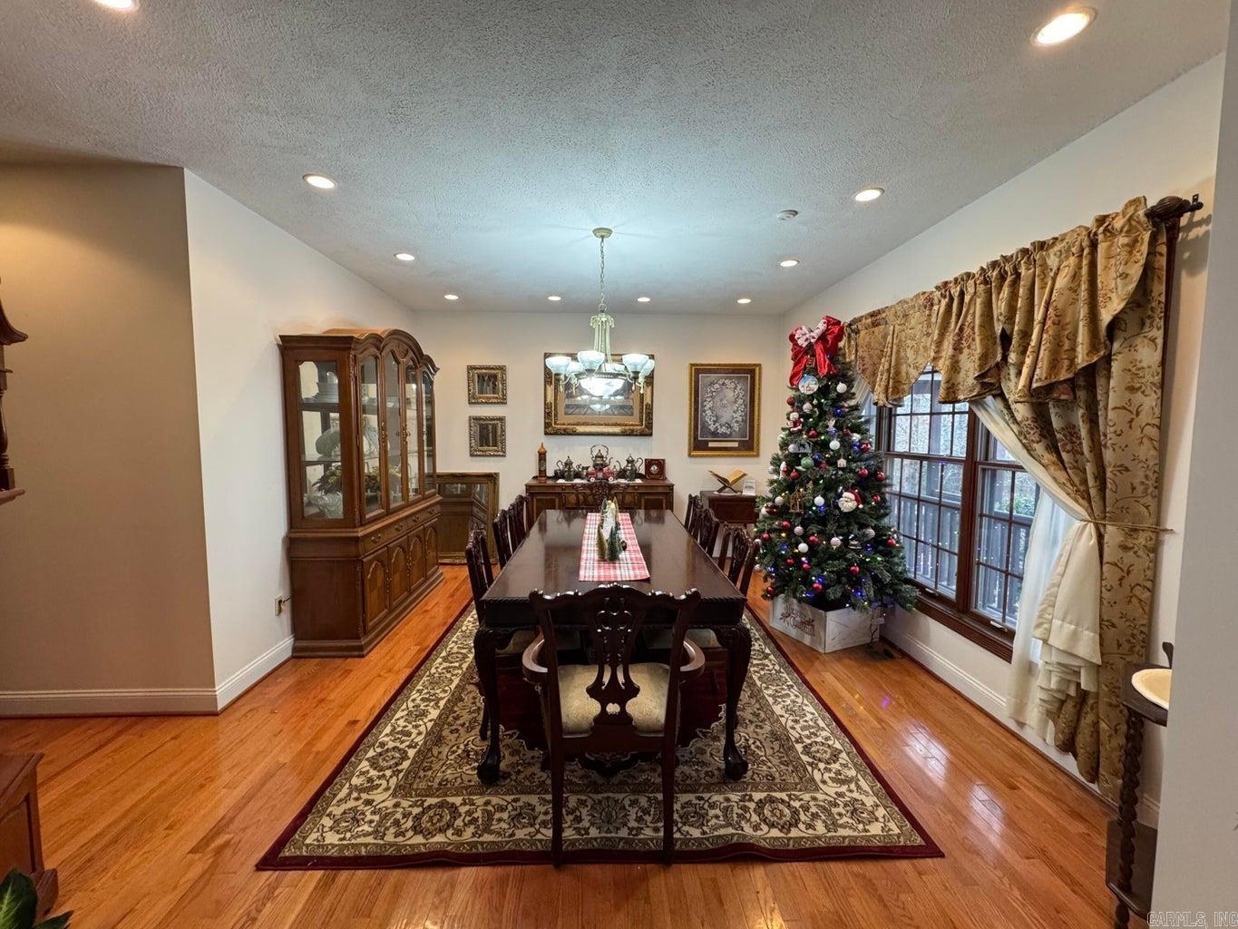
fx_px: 501
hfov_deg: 102.1
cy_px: 464
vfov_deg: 85.7
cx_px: 619
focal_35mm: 14
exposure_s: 1/120
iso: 250
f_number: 2.2
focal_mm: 2.22
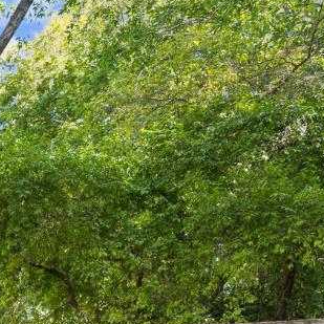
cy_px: 400
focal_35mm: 66
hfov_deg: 19.2
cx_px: -271
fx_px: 699
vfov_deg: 23.6
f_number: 11
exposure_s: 1/10
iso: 200
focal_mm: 16
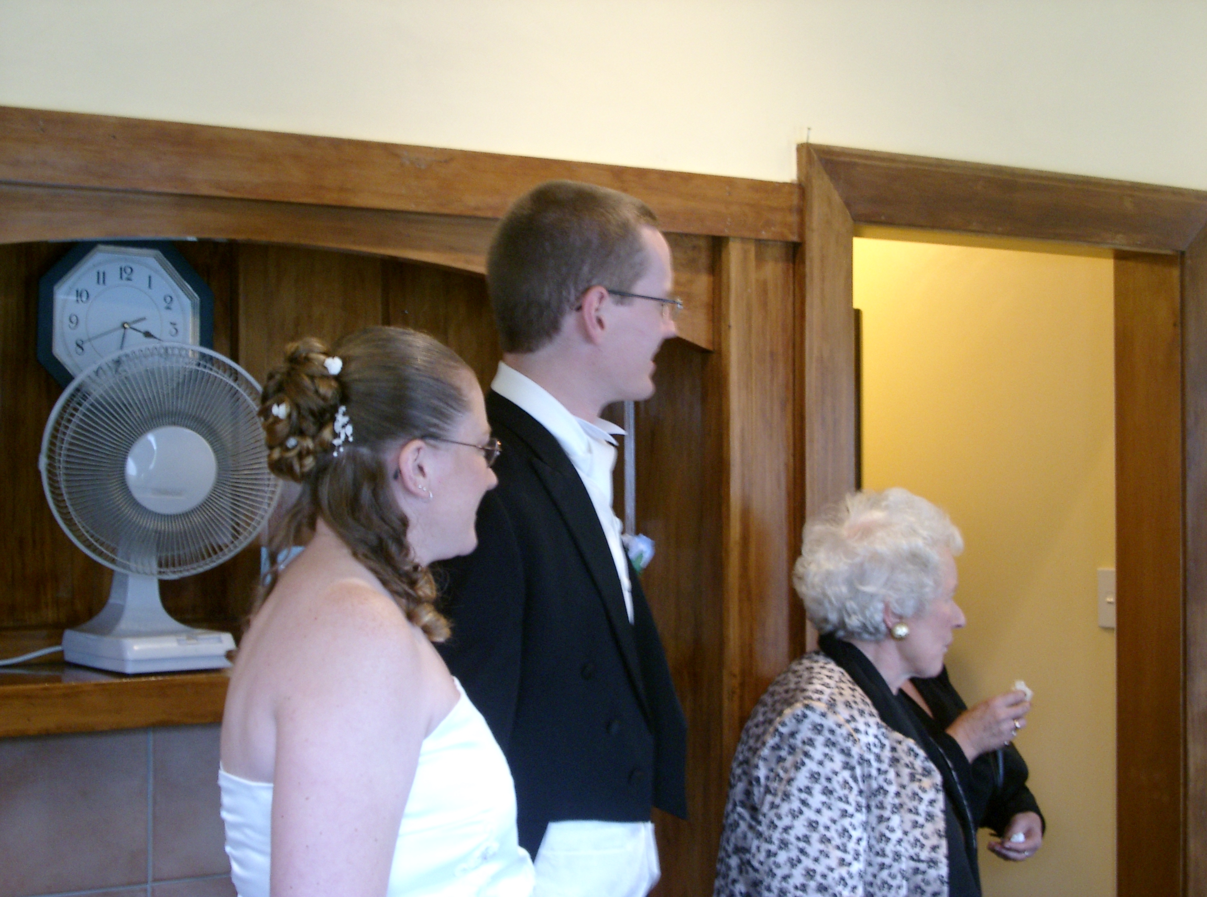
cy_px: 448
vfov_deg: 23.5
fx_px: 2155
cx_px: 604
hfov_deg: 31.3
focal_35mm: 62
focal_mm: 12.6
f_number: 3.4
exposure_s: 1/15
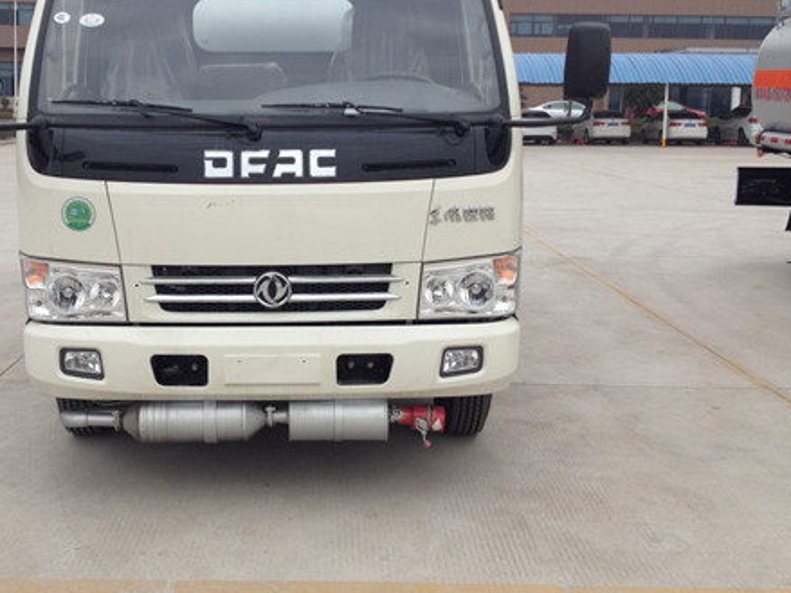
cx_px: 310
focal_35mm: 51
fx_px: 1165
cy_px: 222
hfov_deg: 37.3
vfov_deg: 28.4
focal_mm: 4.28
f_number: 2.4
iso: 50
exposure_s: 1/212
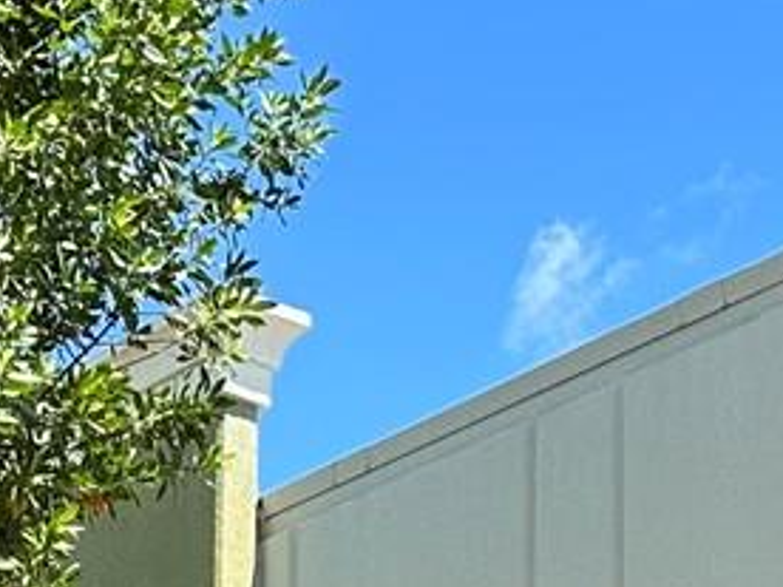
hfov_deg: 13.9
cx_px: -102
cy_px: 1188
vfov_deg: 9.9
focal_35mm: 139
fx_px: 3144
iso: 80
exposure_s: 1/1751
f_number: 1.78
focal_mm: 6.86
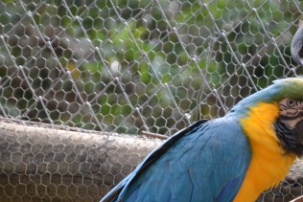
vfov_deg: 3.8
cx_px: 190
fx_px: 3032
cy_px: 178
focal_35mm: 360
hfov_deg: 5.7
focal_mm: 105
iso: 100
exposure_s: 1/50
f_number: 5.6
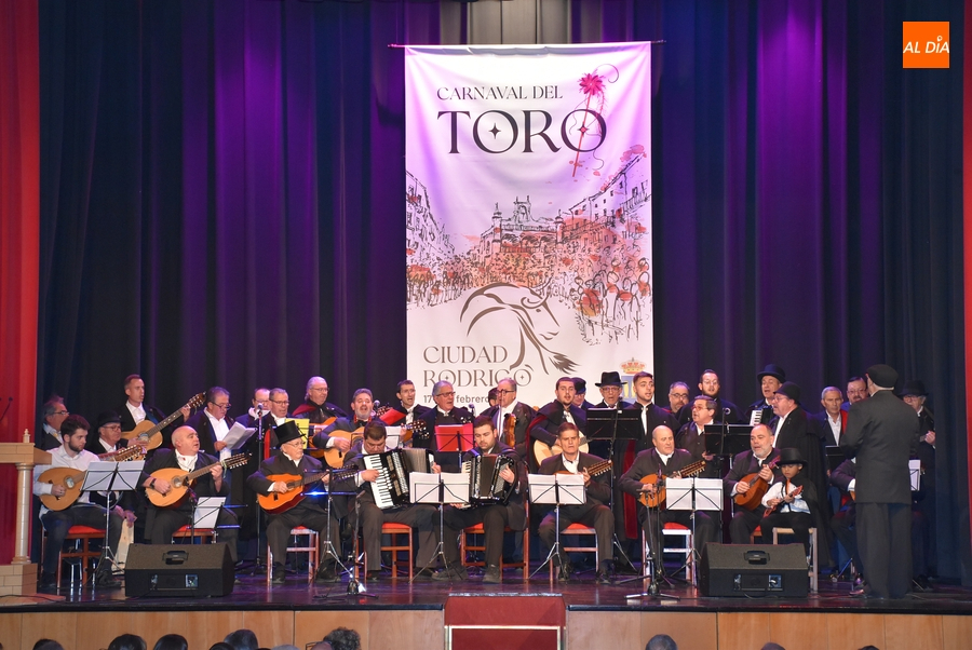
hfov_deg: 28.0
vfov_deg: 19.0
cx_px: 486
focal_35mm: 72
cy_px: 325
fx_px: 1946
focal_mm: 48
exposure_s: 1/60
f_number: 4.5
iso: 2000
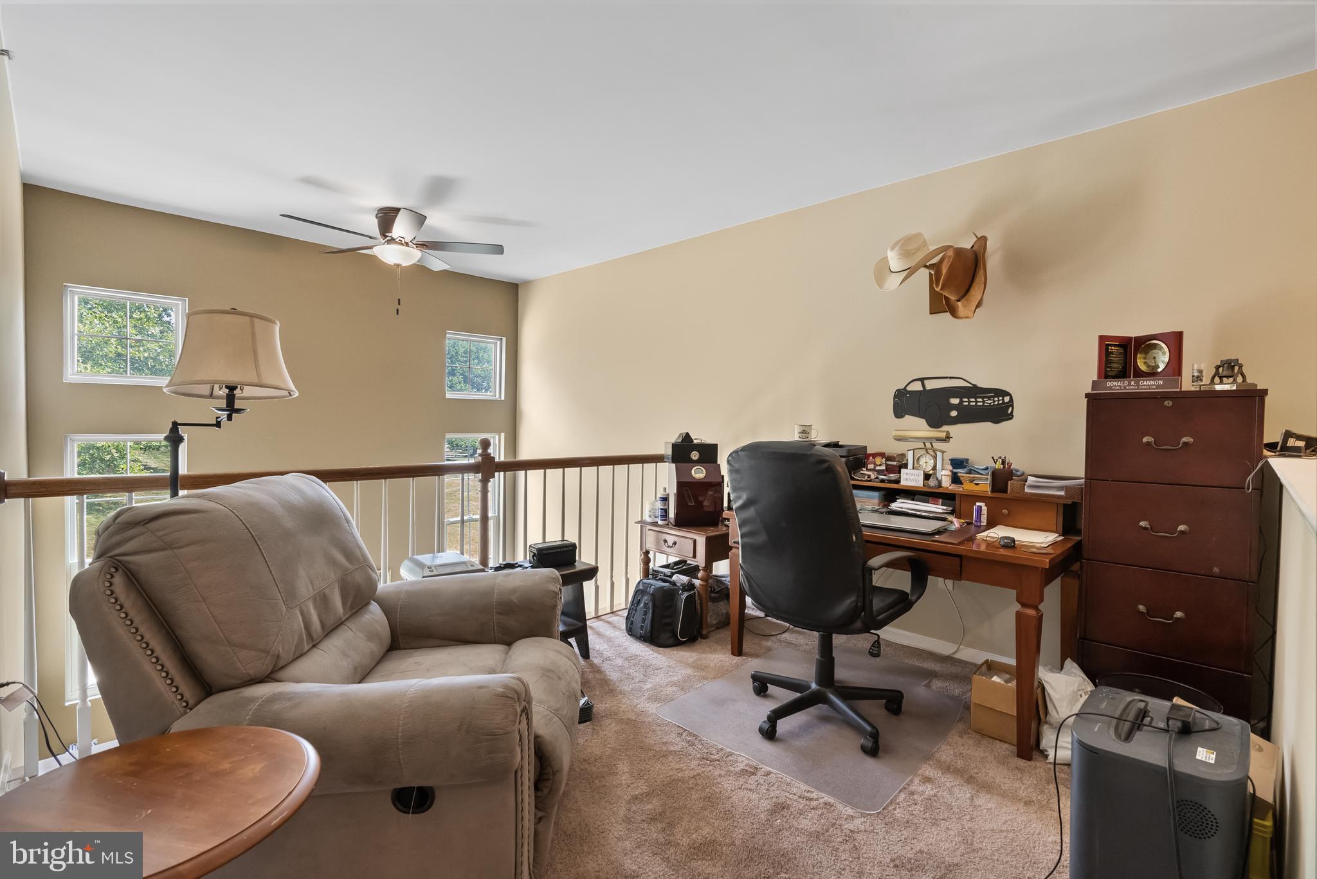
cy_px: 440
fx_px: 586
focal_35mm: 16
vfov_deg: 73.8
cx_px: 658
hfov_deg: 96.7
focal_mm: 16
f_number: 8
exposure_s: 1/80
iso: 2000
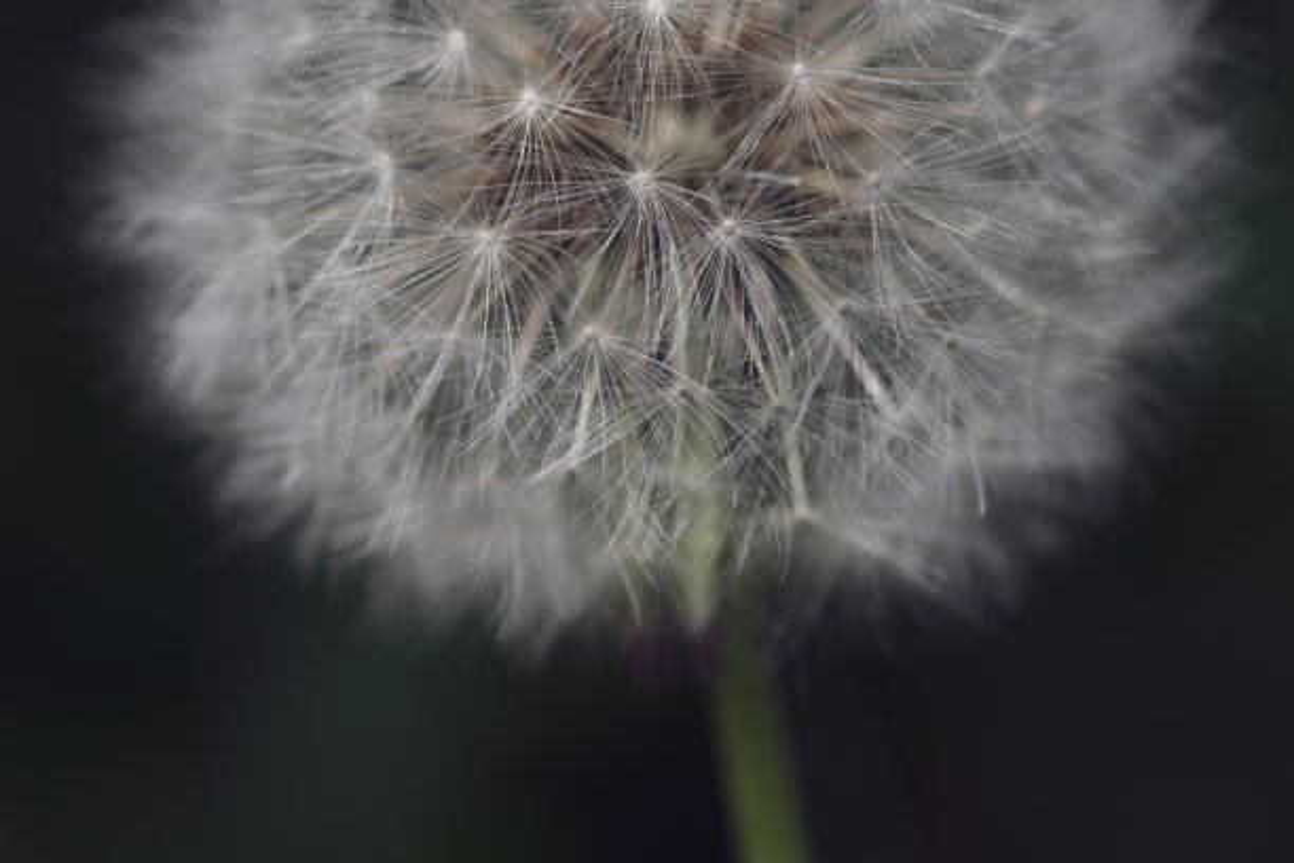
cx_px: 647
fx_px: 3594
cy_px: 432
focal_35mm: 100
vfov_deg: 13.7
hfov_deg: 20.4
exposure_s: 1/100
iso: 200
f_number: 8
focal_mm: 100
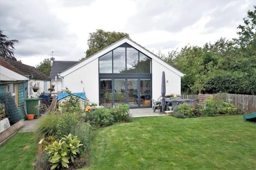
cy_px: 85
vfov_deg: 51.2
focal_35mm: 25
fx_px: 178
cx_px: 128
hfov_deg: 71.6
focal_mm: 17
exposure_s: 1/60
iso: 100
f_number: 5.6
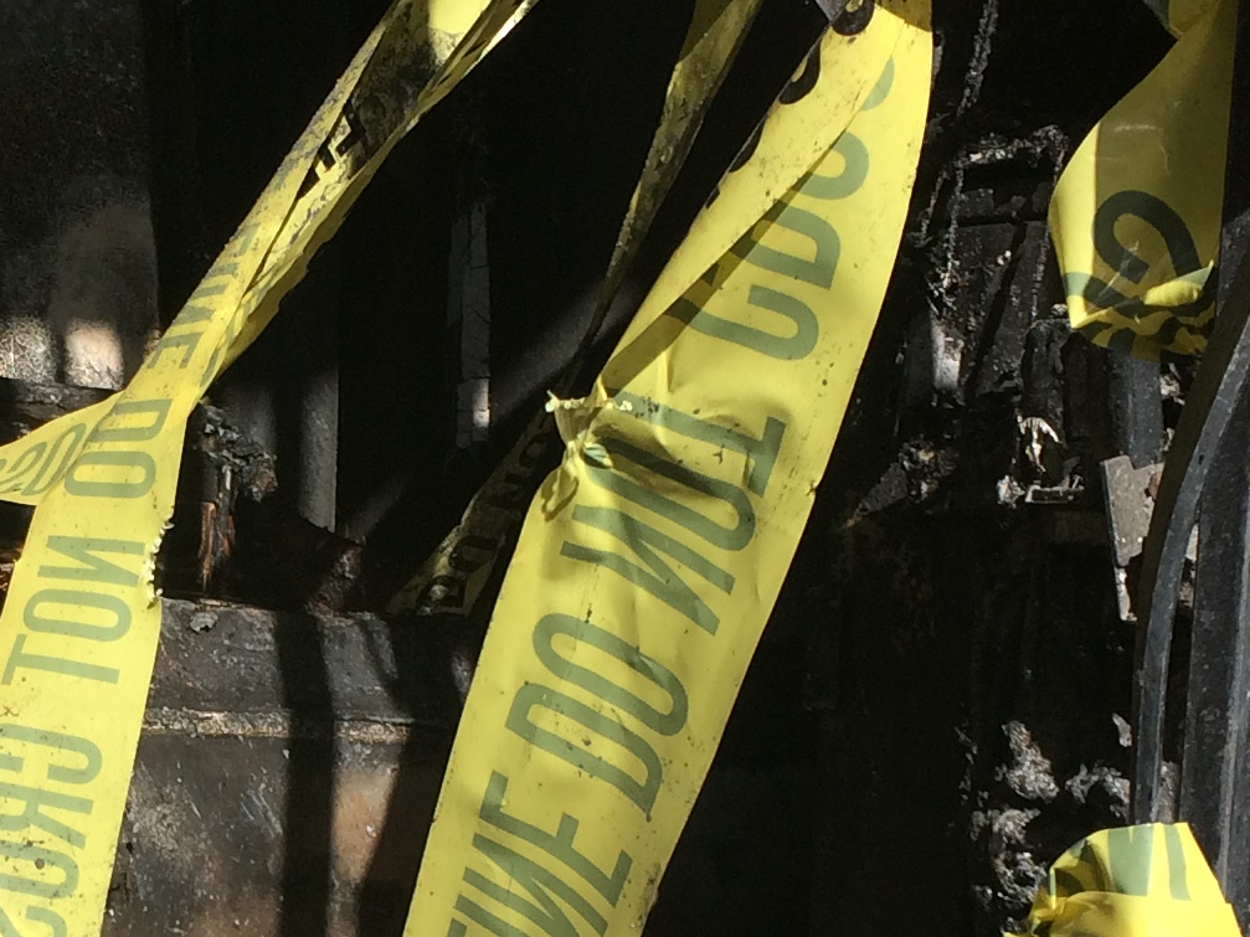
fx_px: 3394
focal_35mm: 94
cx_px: 145
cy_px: 702
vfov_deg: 15.6
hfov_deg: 20.5
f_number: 2.2
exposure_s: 1/1520
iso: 32
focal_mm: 4.15
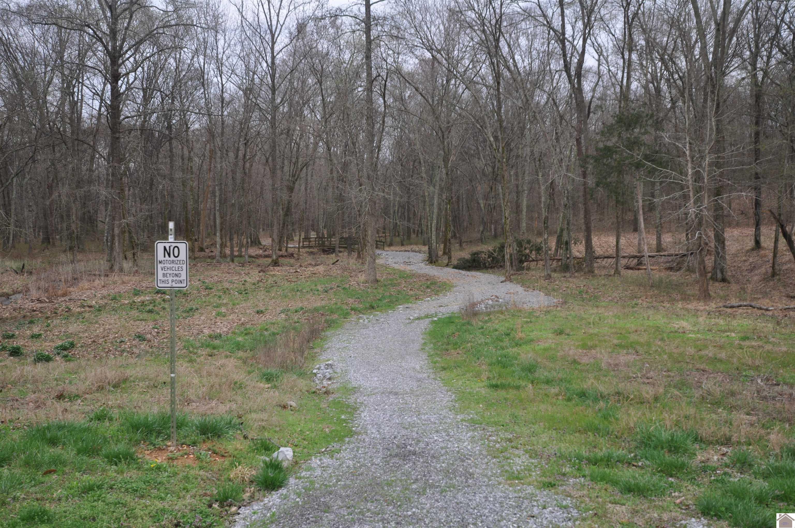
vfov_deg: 36.8
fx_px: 794
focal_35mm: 36
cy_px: 264
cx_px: 398
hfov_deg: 53.2
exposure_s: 1/125
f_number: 5.6
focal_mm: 24
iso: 220
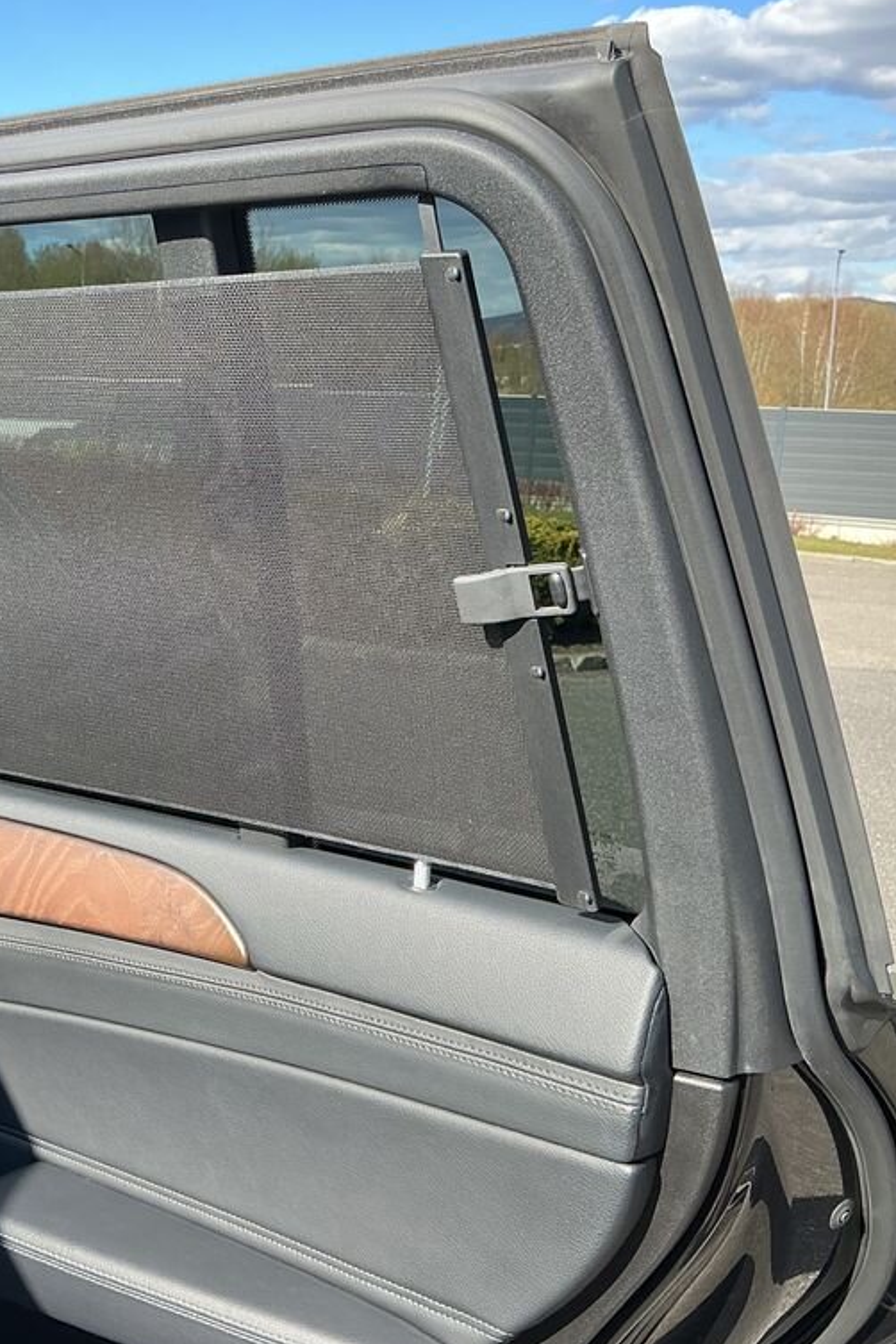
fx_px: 1531
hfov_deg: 31.6
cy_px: 676
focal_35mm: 41
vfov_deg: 47.4
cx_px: 157
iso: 25
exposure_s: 1/338
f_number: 1.8
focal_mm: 3
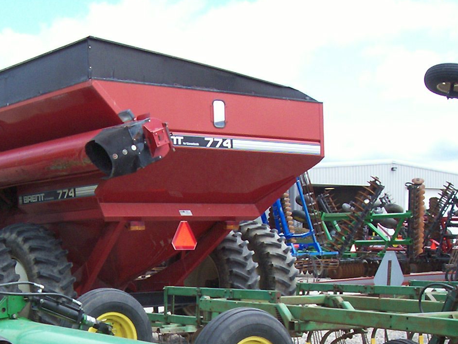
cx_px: 167
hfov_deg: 26.2
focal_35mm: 74
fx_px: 979
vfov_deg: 19.2
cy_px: 361
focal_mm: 5.6
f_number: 2.7
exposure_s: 1/665
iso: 80
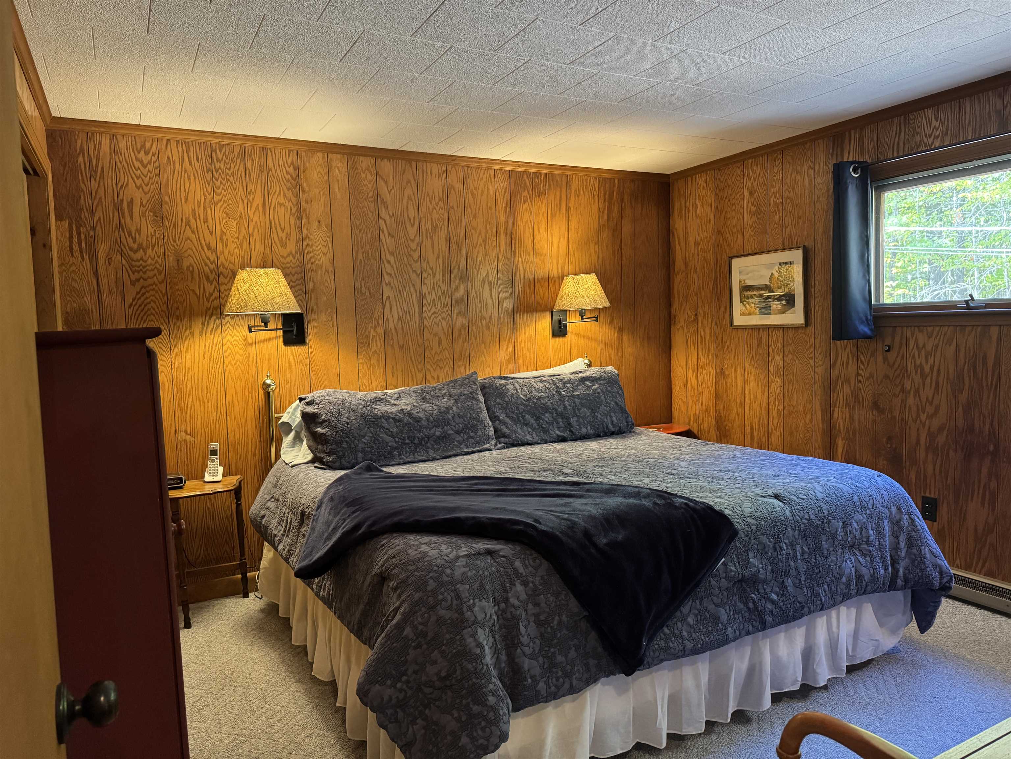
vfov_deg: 56.8
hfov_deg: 71.6
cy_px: 380
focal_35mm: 24
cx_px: 506
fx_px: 701
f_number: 1.78
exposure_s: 1/60
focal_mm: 6.76
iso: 800
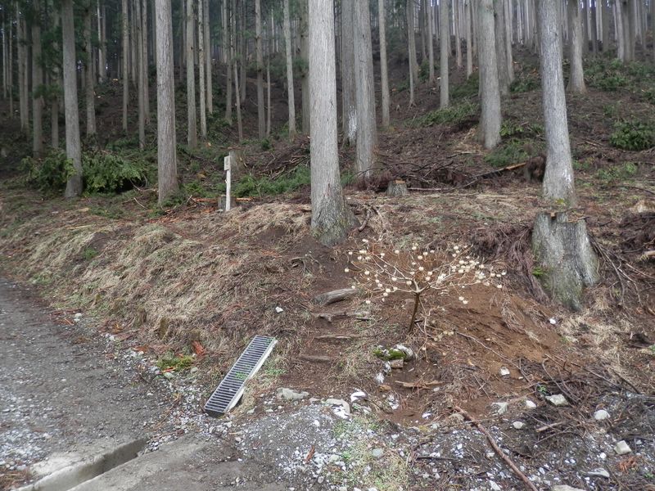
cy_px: 246
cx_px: 328
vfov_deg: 54.9
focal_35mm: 25
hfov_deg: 69.4
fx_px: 473
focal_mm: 4.5
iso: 80
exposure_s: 1/100
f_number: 3
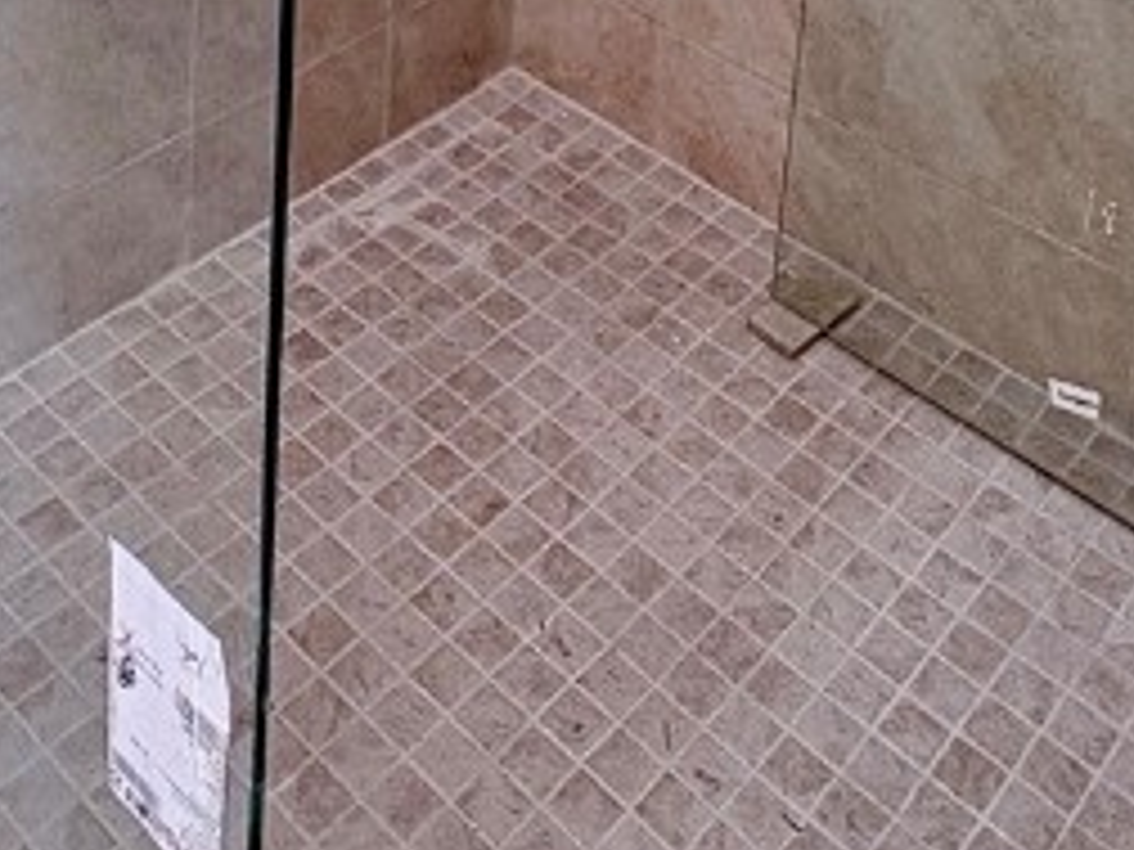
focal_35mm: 57
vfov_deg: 18.2
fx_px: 1867
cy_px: -805
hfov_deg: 33.7
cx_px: 450
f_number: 2.2
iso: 64
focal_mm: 2.22
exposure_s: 1/120
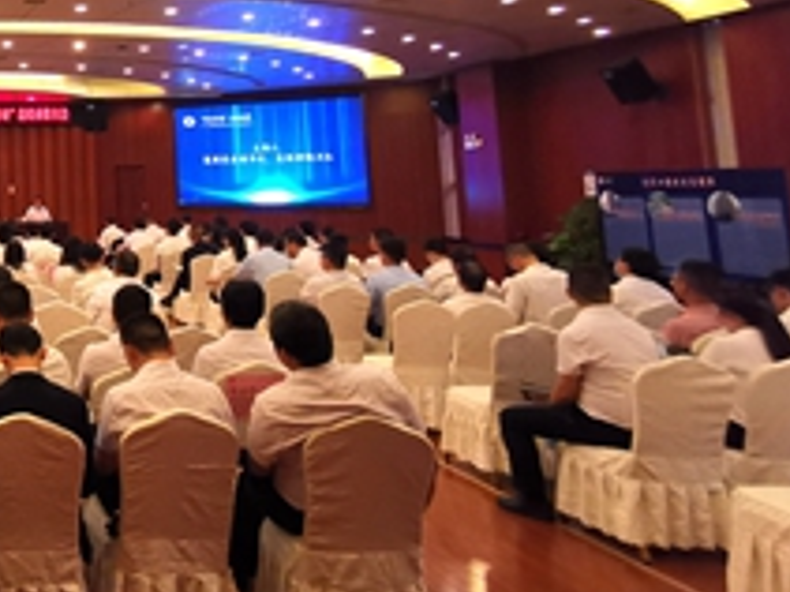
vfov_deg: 36.0
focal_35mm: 38
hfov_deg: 39.1
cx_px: -101
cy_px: 92
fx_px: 867
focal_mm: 2.35
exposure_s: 1/50
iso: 400
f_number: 2.2
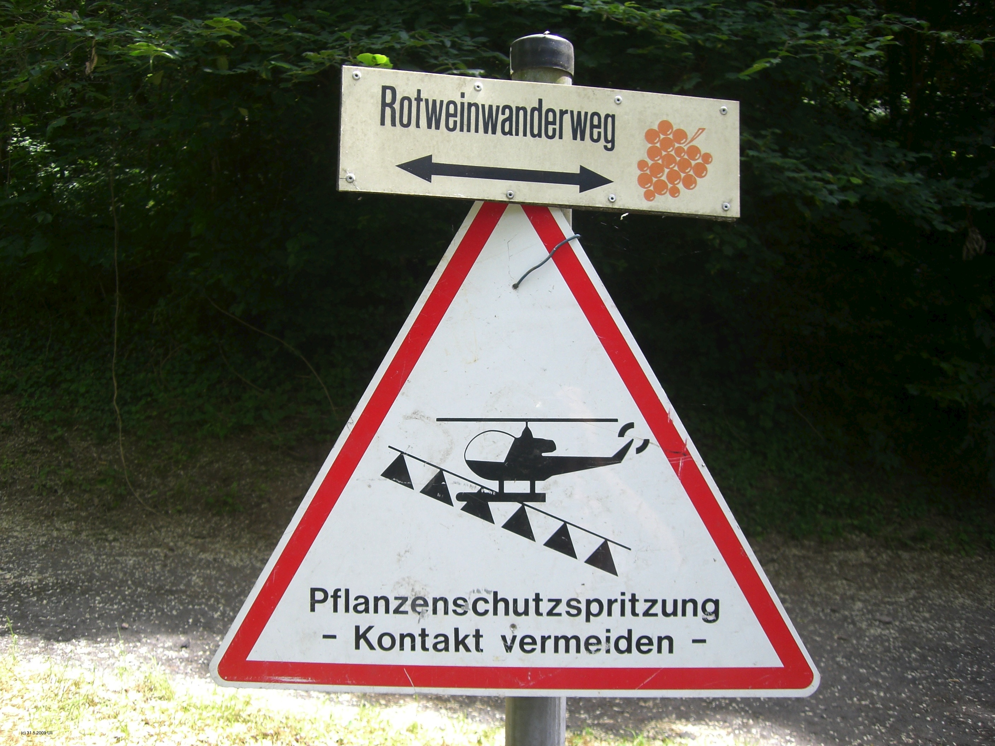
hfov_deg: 49.0
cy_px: 373
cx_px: 498
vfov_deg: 37.7
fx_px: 1092
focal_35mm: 38
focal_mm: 6.2
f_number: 2.7
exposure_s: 1/250
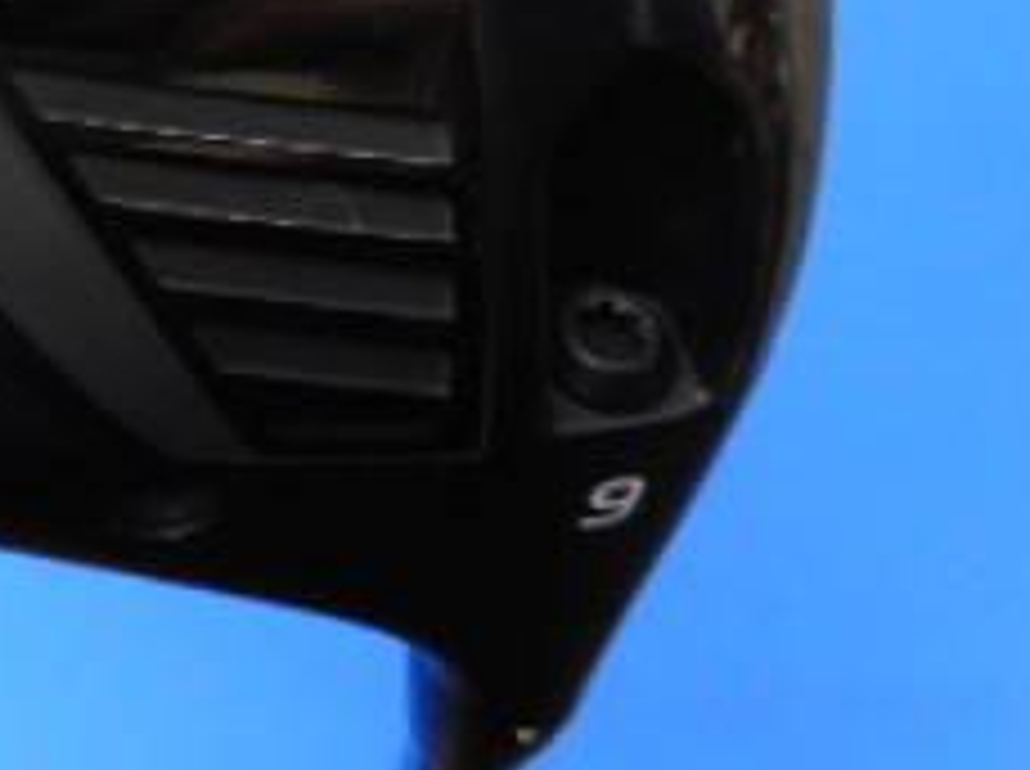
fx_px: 2080
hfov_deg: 25.8
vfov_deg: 19.6
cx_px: -94
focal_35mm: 70
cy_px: -167
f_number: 3.7
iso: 125
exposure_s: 1/30
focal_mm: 4.5
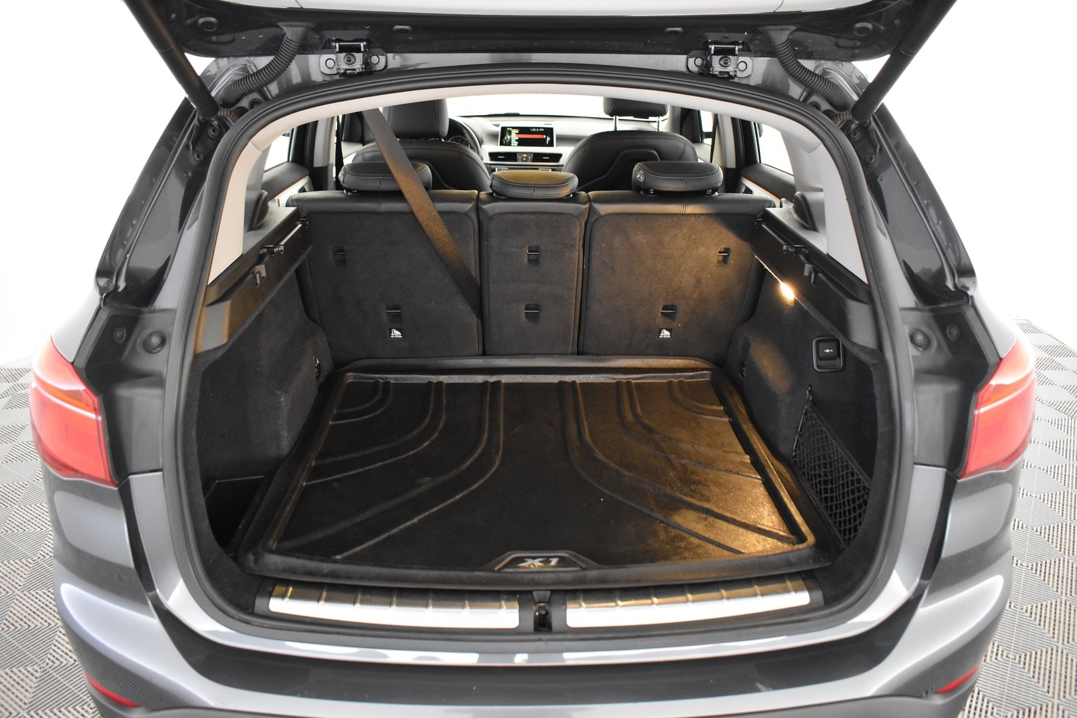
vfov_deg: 47.9
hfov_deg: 67.4
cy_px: 359
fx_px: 808
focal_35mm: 27
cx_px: 538
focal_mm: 18
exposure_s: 1/20
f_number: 3.5
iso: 3200
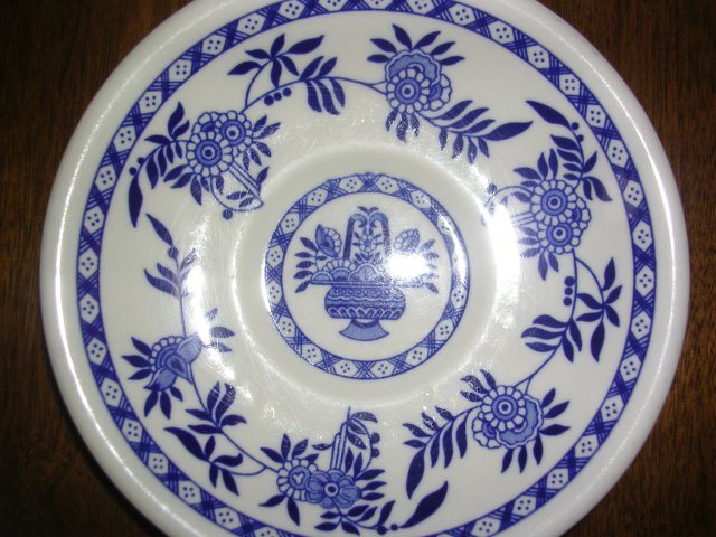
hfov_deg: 49.0
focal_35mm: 38
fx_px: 786
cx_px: 358
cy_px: 268
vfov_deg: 37.7
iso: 50
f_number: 2.8
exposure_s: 1/60.1
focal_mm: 5.8
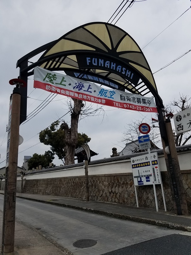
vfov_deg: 67.3
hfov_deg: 53.1
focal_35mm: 26
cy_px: 128
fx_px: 191
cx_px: 96
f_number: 1.7
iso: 50
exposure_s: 1/558
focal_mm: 4.2
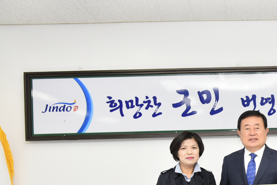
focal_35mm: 53
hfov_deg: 35.1
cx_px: 254
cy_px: 160
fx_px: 408
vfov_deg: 24.9
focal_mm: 28
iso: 640
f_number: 5
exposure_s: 1/125
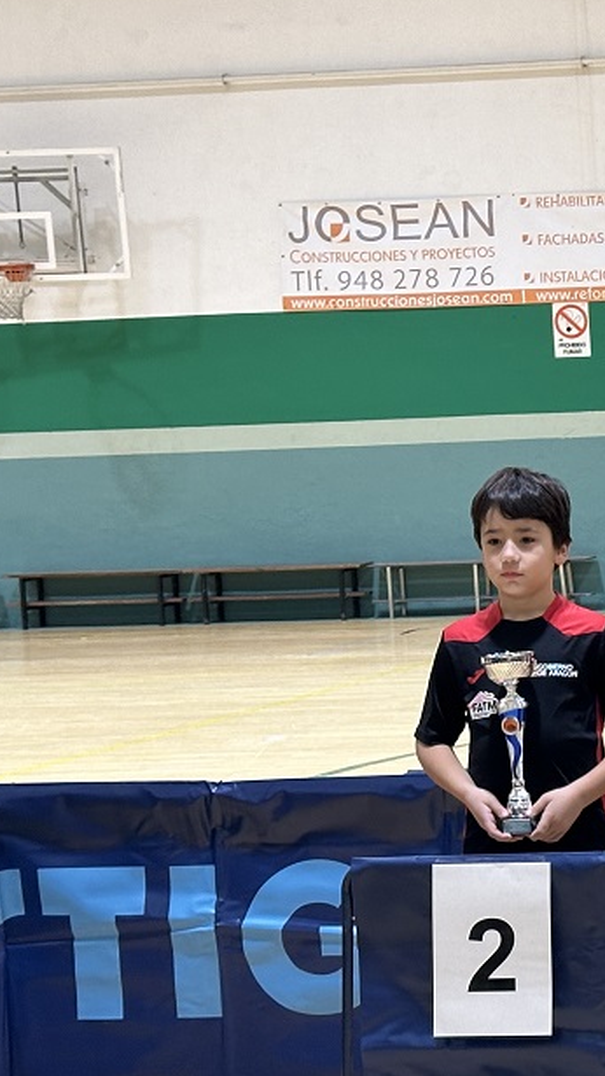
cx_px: 969
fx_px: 2909
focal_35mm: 102
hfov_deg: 11.3
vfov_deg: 20.9
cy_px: 635
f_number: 1.78
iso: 125
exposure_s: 1/50
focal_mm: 6.86
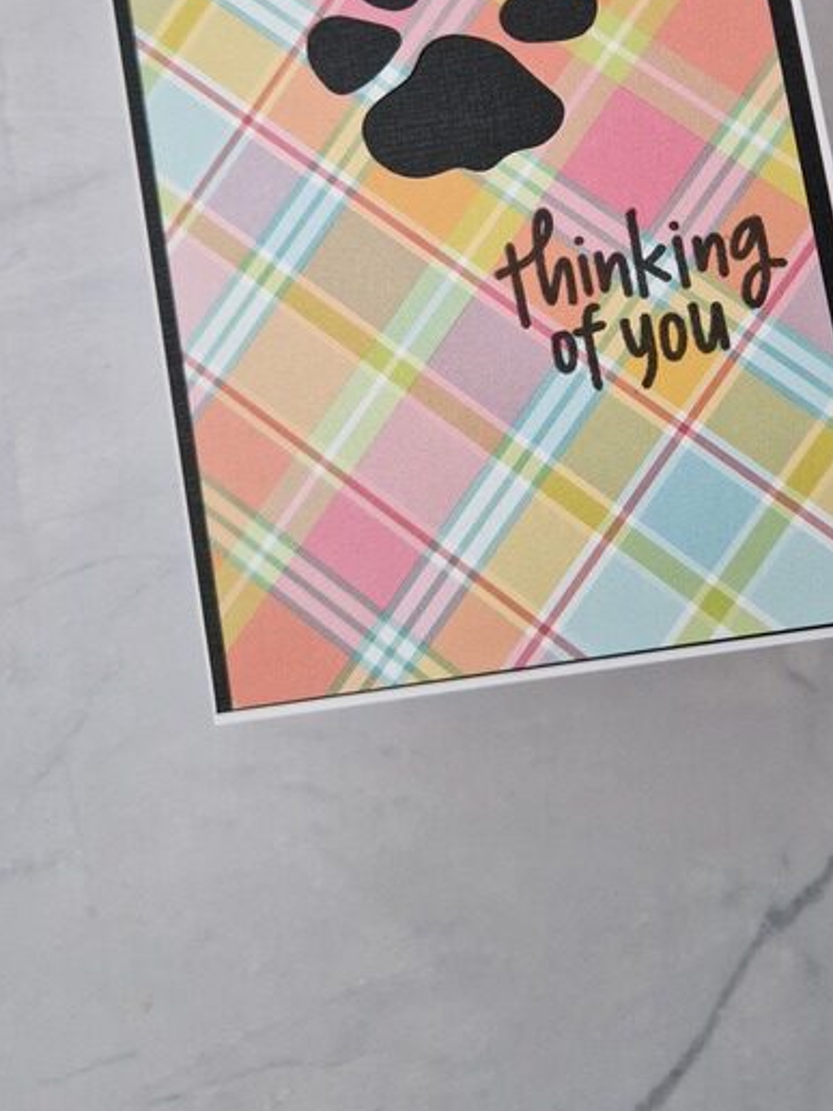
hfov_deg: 37.4
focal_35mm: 38
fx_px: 1219
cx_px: 532
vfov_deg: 46.6
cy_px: 236
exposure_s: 1/100
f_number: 1.8
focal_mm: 5.4
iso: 64
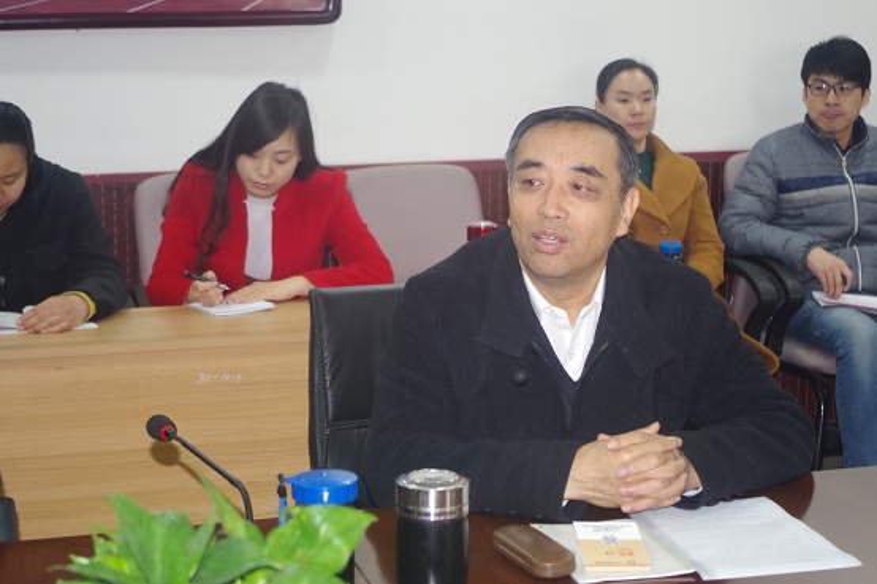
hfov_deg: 27.0
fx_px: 1826
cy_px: 292
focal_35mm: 75
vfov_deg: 18.2
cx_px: 438
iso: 1600
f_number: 5.6
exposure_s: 1/30
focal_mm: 50
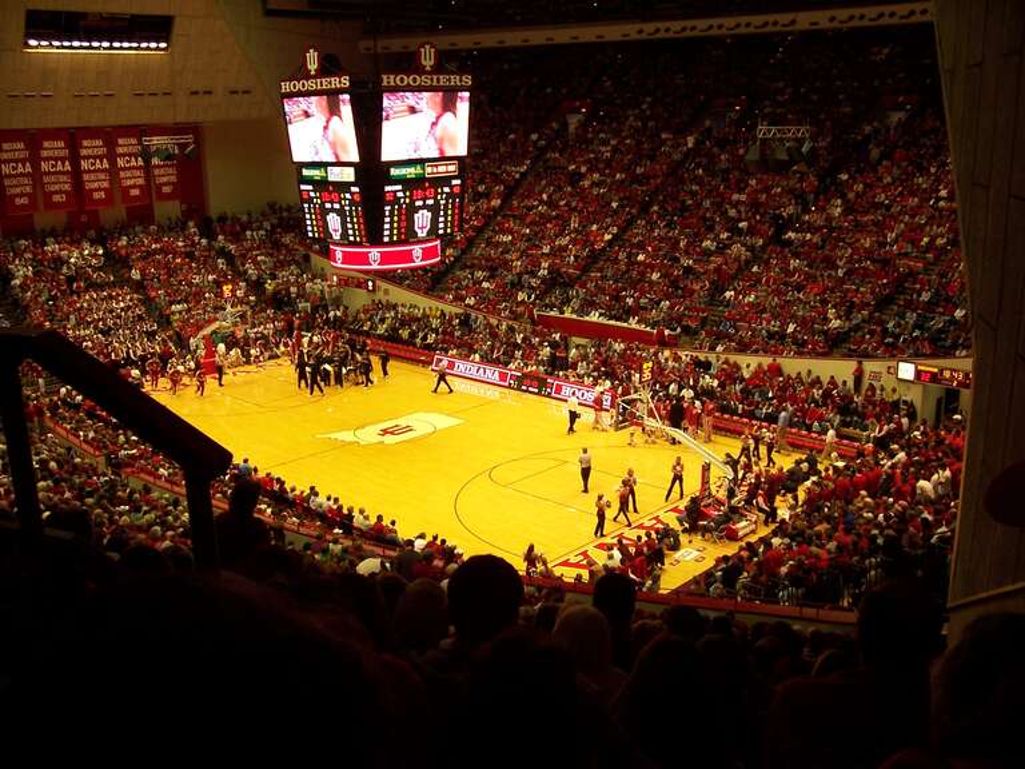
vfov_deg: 41.8
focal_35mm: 34
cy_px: 384
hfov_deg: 54.0
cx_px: 512
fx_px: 1007
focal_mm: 5.6
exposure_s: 1/30
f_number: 2.7
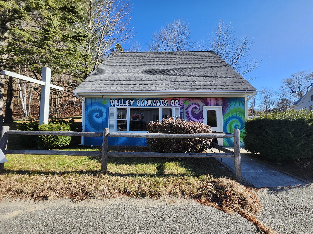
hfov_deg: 106.2
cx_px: 156
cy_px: 117
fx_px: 118
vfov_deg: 89.9
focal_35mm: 13
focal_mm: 1.74
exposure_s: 1/631
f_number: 2.2
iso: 40
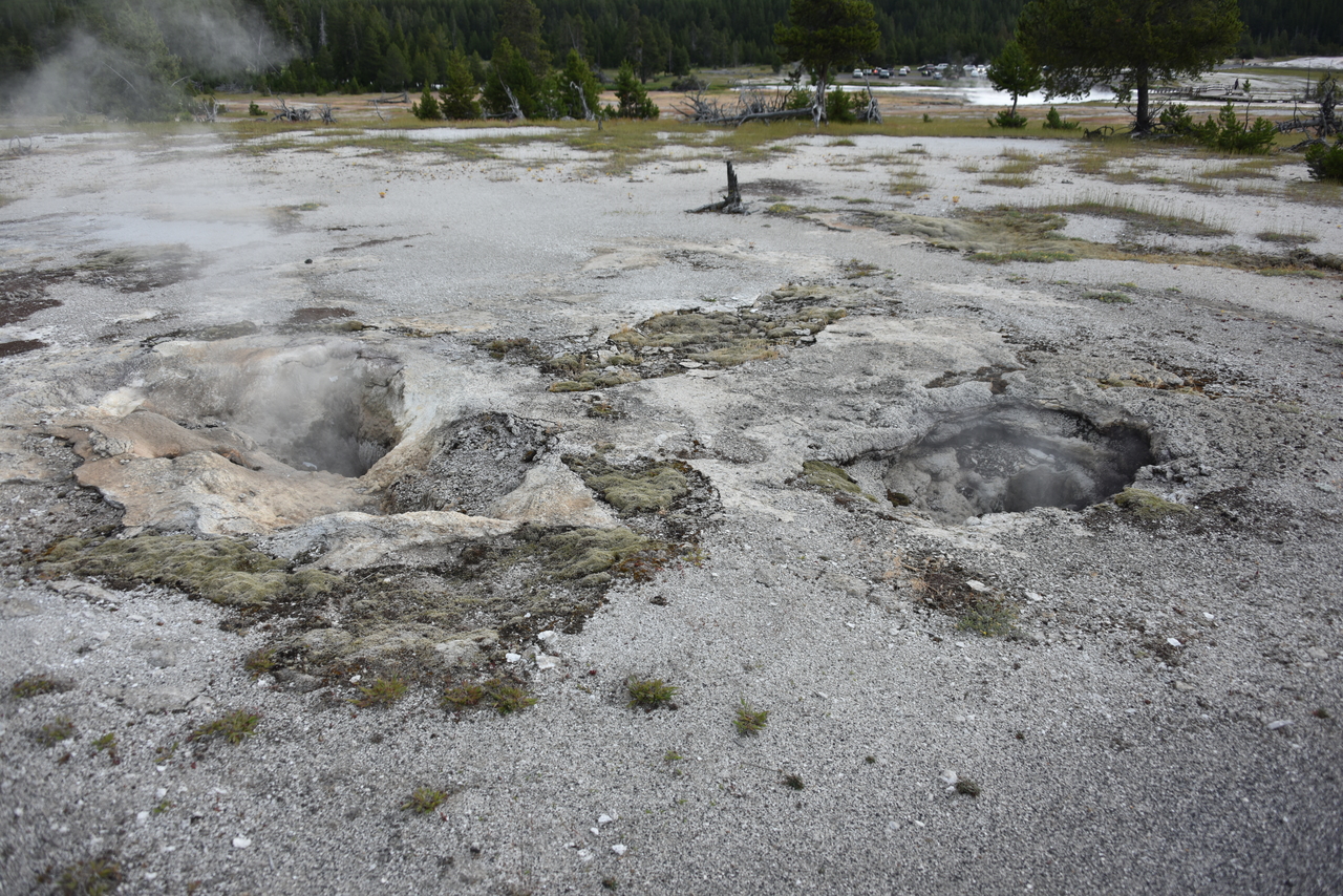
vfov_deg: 46.4
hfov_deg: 65.5
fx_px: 1045
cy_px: 448
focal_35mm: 28
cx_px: 672
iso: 100
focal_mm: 28
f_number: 4.5
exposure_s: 1/100
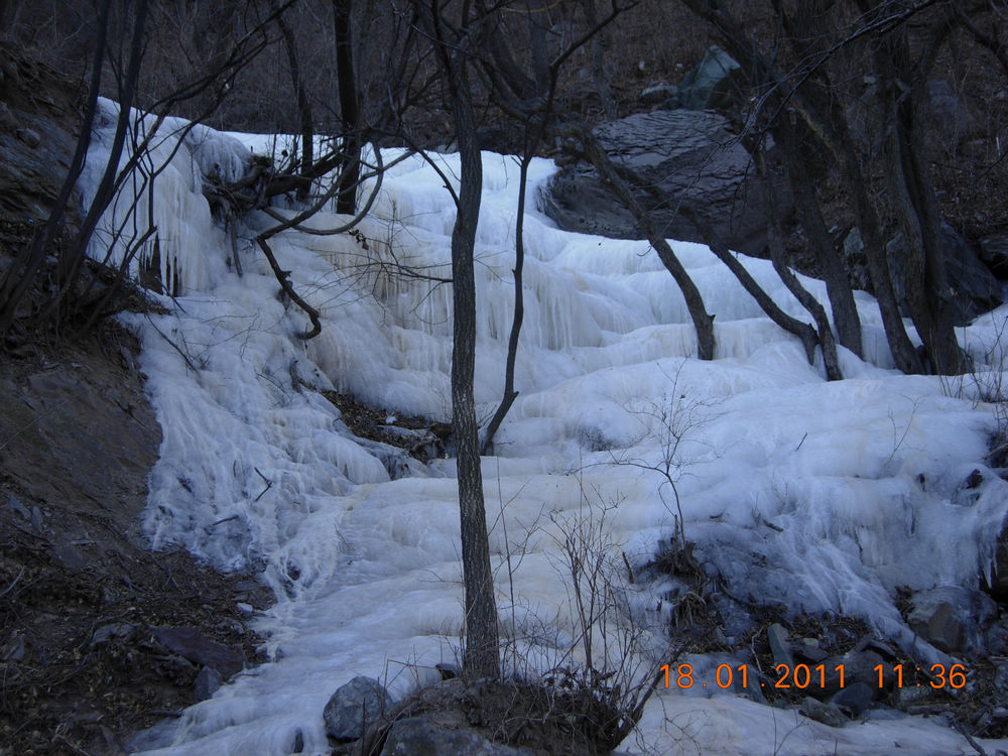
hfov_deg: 31.2
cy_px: 378
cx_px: 504
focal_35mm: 62
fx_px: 1805
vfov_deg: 23.7
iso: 50
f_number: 3.9
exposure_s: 1/117
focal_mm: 12.9
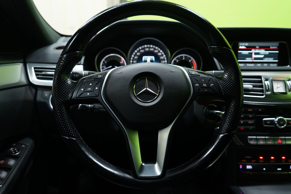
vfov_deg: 46.3
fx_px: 226
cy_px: 86
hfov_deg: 65.5
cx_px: 147
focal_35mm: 28
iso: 1000
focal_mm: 25
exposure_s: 1/20
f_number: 4.5
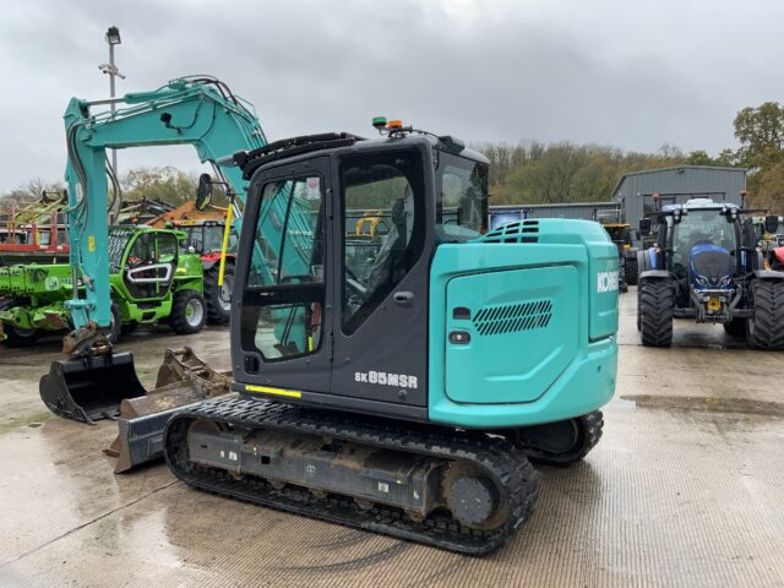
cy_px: 294
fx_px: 657
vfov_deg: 48.2
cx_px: 392
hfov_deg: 61.7
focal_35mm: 29
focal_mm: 3
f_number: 1.8
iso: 16
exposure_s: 1/509
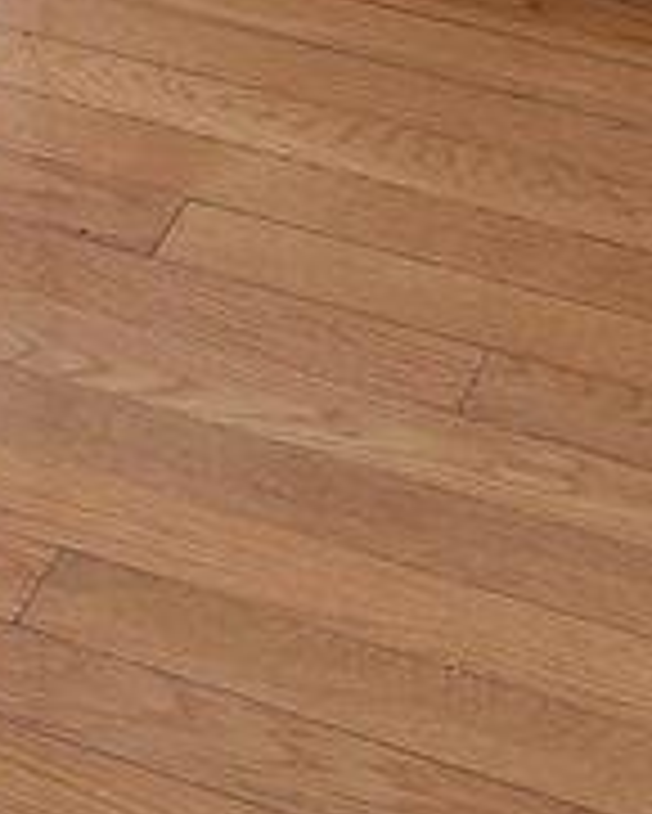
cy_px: -2116
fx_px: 4097
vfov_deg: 8.3
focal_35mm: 170
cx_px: -567
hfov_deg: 8.7
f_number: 8
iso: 800
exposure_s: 1/15
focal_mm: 16
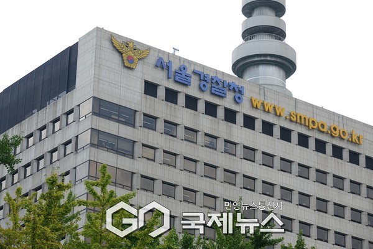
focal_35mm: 119
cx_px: 186
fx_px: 1233
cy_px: 124
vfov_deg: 11.5
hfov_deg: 17.2
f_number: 4
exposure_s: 1/500
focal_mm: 43.48
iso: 100
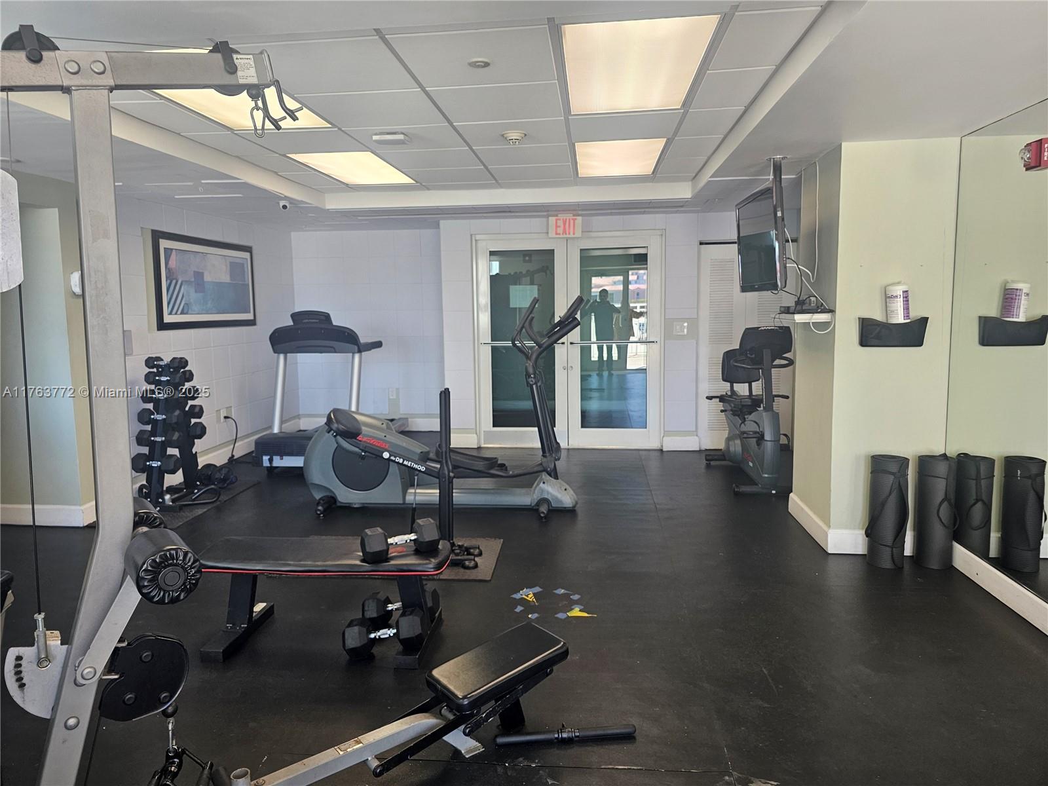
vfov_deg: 58.9
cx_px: 524
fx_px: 696
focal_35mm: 23
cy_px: 393
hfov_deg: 73.9
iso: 125
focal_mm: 6.3
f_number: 1.7
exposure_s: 1/180
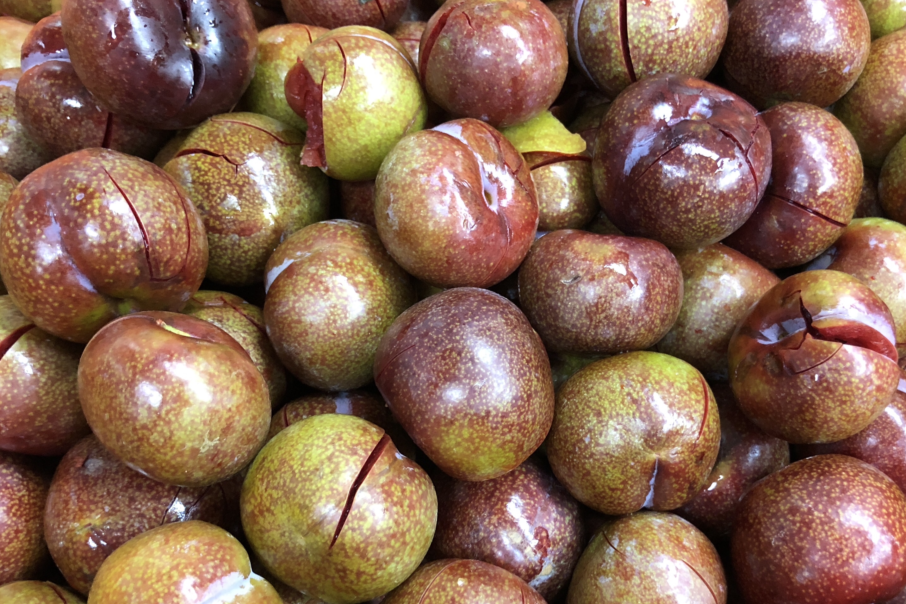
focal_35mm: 41
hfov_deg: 47.4
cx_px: 486
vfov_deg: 32.2
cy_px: 429
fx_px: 1032
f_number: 1.8
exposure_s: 1/9
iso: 100
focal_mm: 3.99
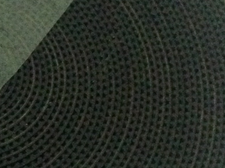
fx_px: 897
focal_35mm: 138
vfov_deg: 10.7
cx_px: -81
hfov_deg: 13.7
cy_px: 123
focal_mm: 4.12
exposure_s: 1/15
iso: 800
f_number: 2.4
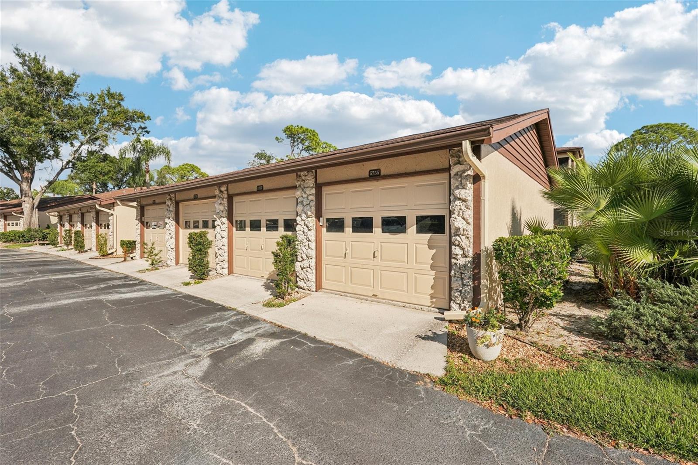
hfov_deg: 96.7
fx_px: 310
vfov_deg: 73.7
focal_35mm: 16
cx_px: 349
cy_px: 232
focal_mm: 16
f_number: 8
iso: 400
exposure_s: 1/1600
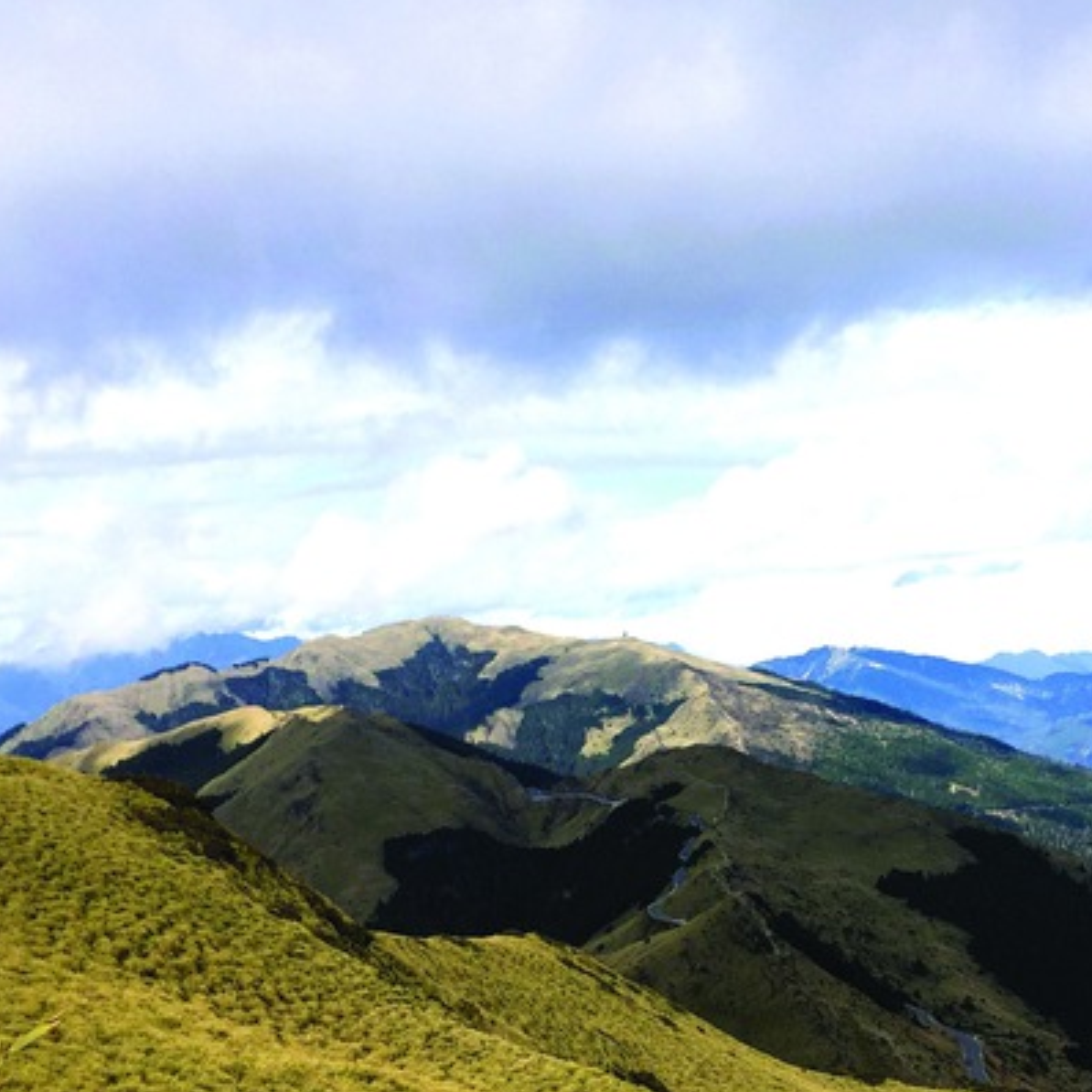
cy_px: 748
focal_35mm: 47
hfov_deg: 35.6
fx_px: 1677
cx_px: 752
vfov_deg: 35.6
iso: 32
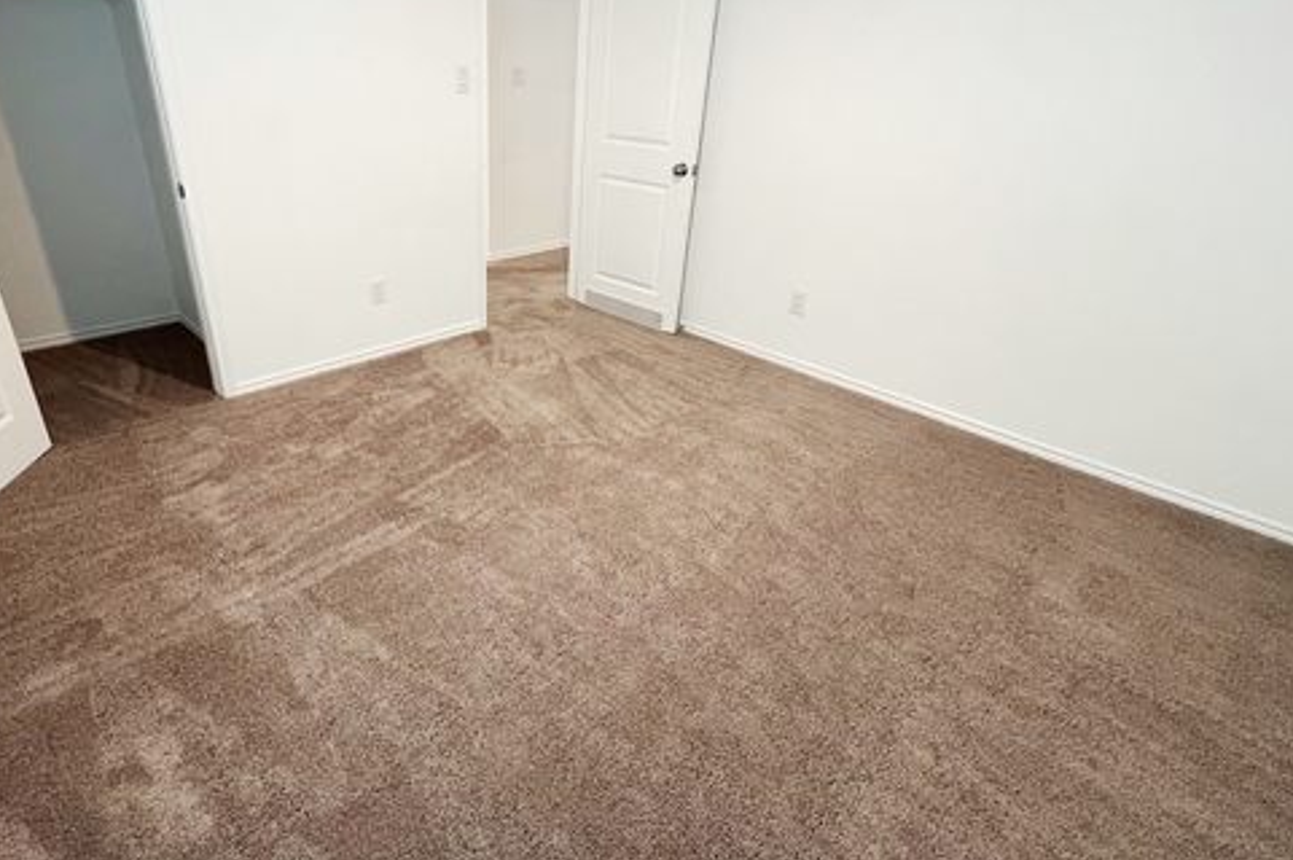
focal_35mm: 18
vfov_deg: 67.2
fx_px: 646
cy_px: 400
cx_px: 530
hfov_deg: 89.1
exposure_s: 1/60
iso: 320
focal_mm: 1.57
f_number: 1.8
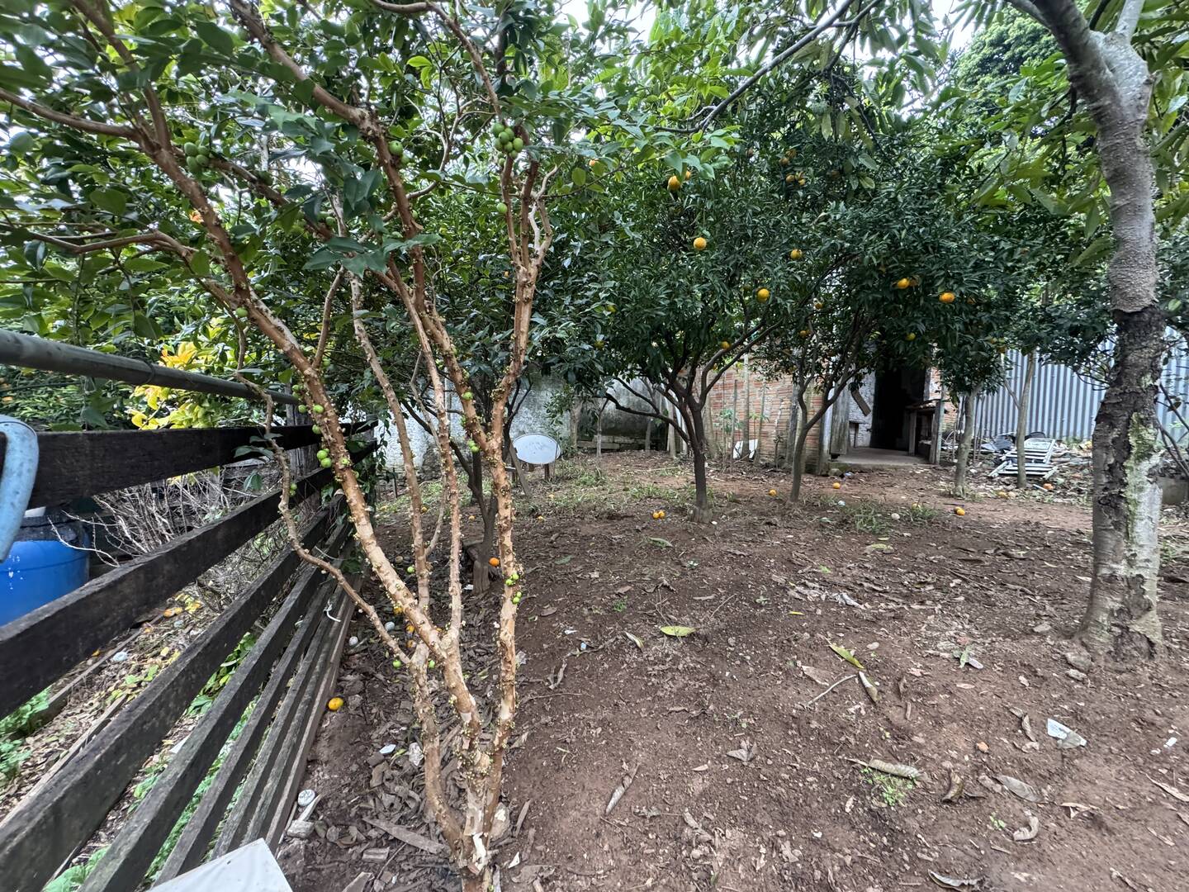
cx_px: 594
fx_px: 481
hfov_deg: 102.1
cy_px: 446
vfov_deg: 85.7
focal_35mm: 14
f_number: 2.2
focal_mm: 2.22
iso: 320
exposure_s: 1/72
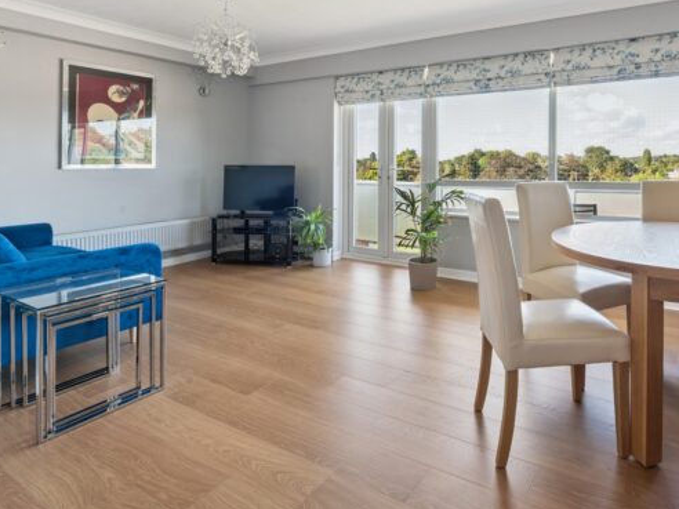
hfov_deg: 77.2
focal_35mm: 21
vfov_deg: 61.6
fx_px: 412
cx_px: 436
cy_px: 161
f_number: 9
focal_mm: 14
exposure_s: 1/13
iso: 200
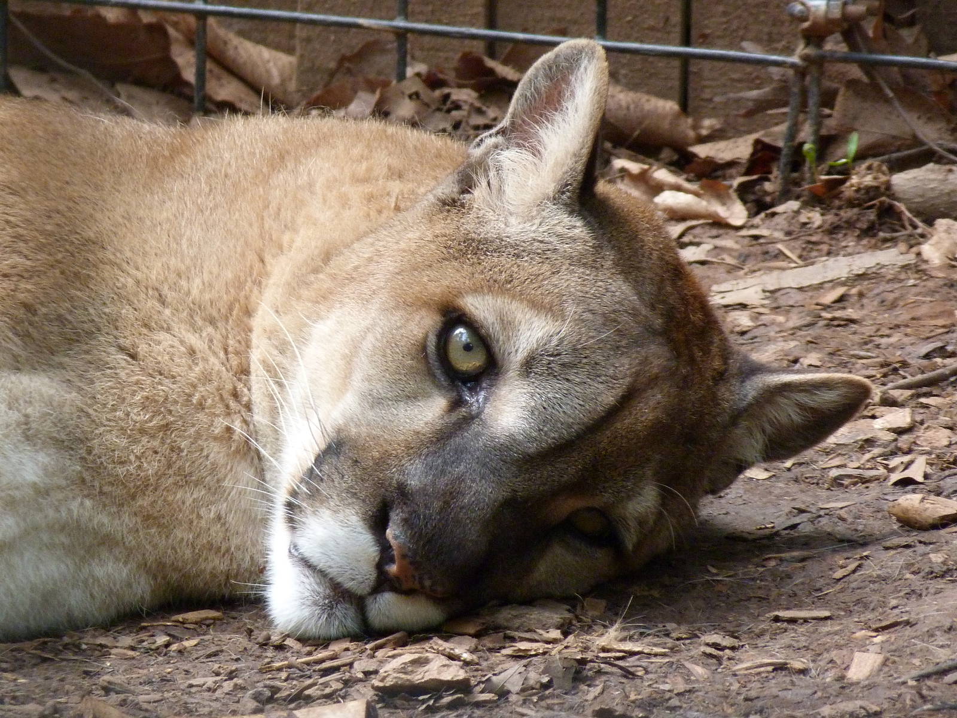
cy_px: 359
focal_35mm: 769
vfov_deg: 1.9
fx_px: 21260
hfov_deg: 2.6
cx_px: 478
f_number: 5.2
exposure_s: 1/100
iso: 400
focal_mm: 108
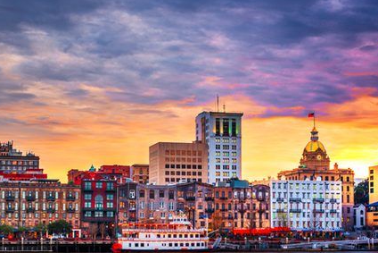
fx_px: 809
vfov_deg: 17.6
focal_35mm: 77
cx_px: 152
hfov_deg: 26.3
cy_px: 199
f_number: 11
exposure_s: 1/13
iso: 100
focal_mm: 48
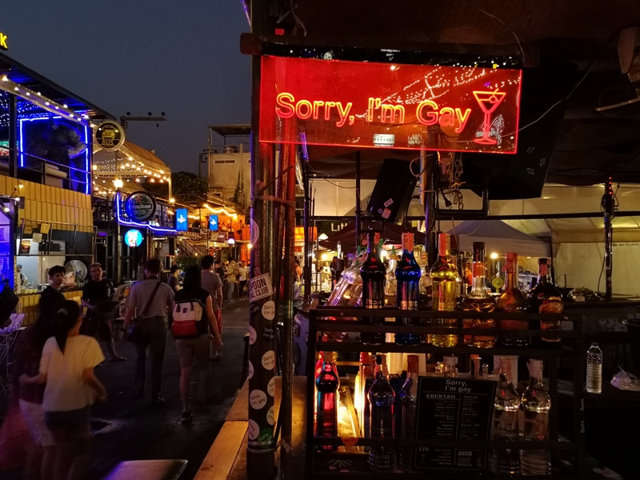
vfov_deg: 49.7
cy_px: 240
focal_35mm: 28
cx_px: 320
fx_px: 518
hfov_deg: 63.4
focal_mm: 3.95
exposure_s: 1/25
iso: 400
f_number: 1.8
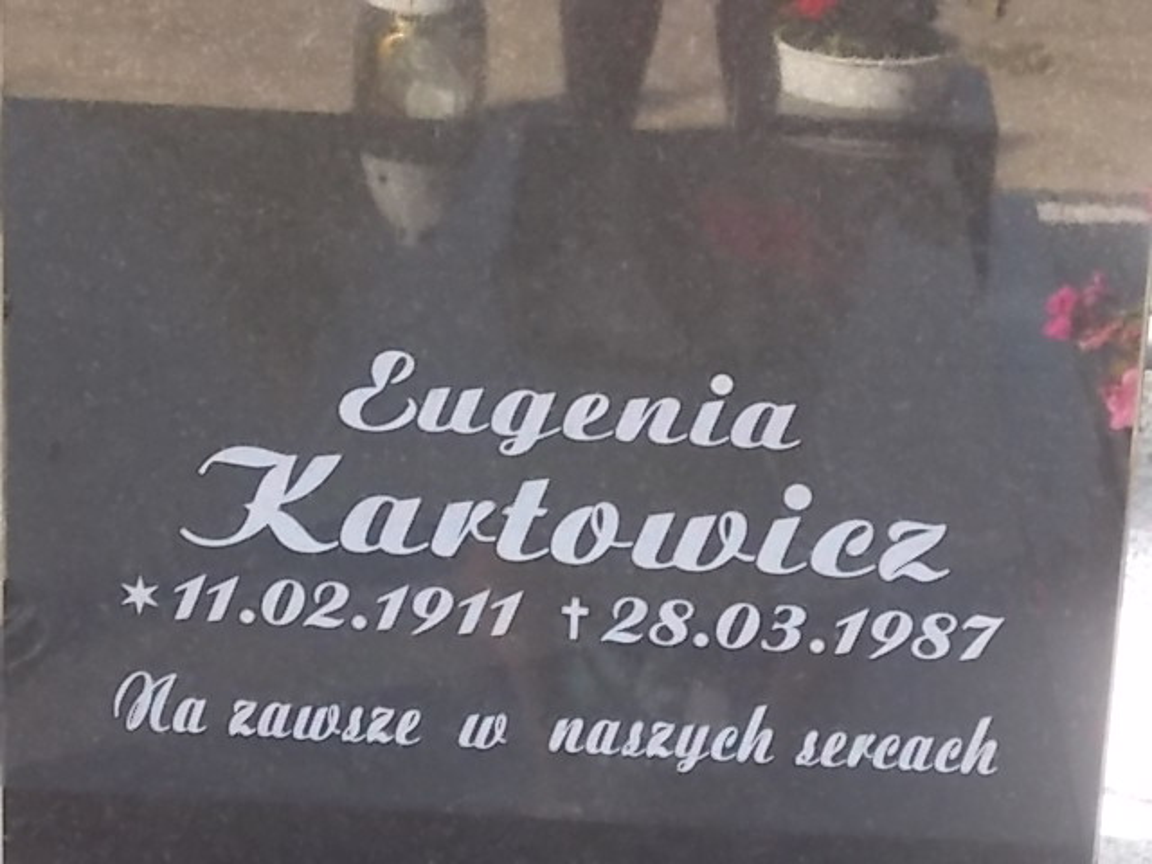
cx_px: 576
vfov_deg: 11.4
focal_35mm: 130
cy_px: 432
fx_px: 4326
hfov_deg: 15.2
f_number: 6.5
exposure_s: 1/60
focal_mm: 23
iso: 250
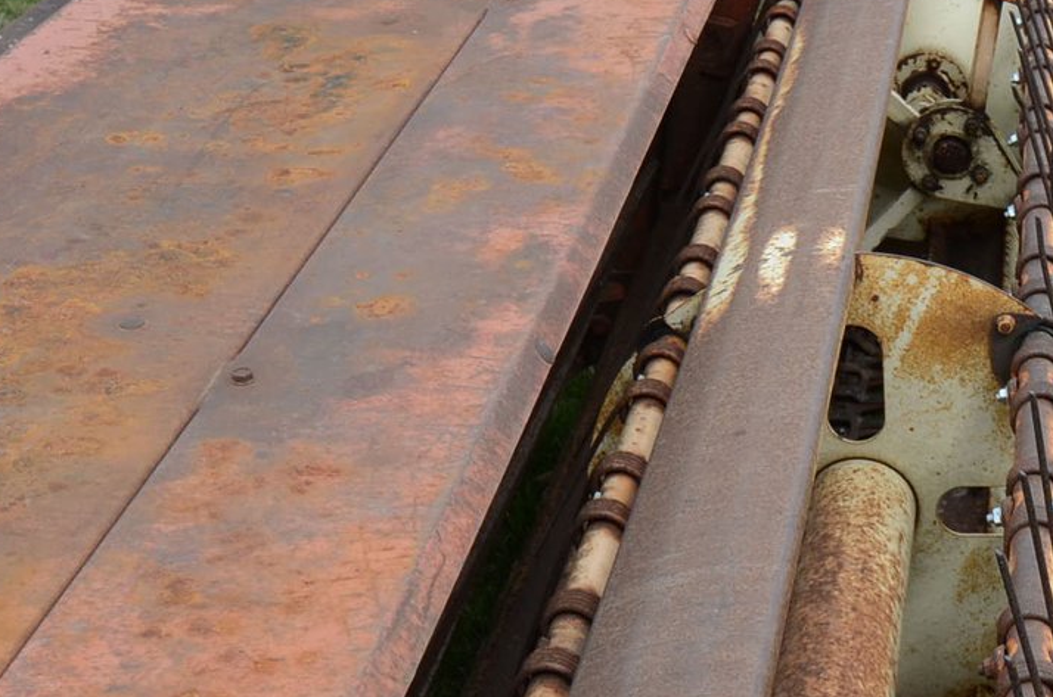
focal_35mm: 72
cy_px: 649
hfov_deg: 27.5
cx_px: 866
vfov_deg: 18.5
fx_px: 2102
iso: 250
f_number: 9
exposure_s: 1/320
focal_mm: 20
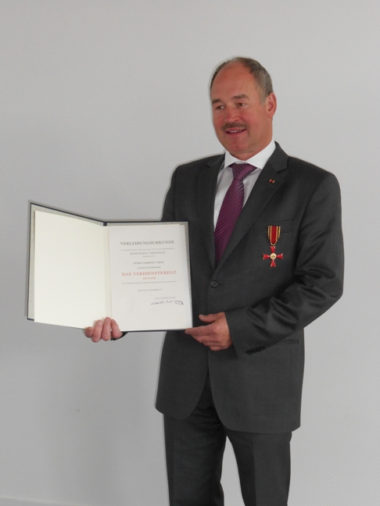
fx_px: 966
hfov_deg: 22.3
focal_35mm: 66
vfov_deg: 29.4
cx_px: 190
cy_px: 253
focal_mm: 11.6
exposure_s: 1/60
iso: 250
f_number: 5.3
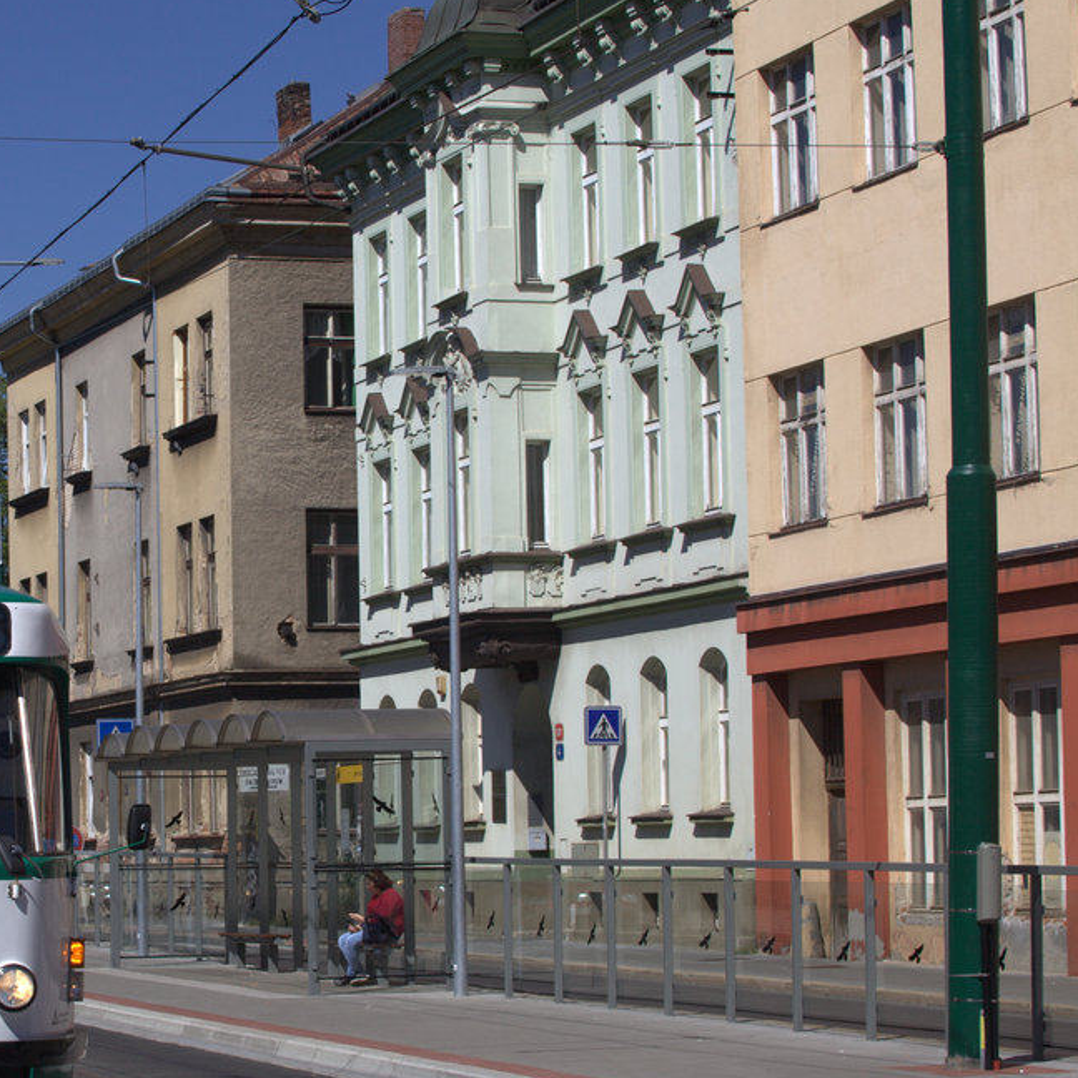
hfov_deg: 16.2
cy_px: 601
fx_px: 3770
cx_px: 205
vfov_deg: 16.3
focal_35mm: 107
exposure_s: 1/640
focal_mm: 70
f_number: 13
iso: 200
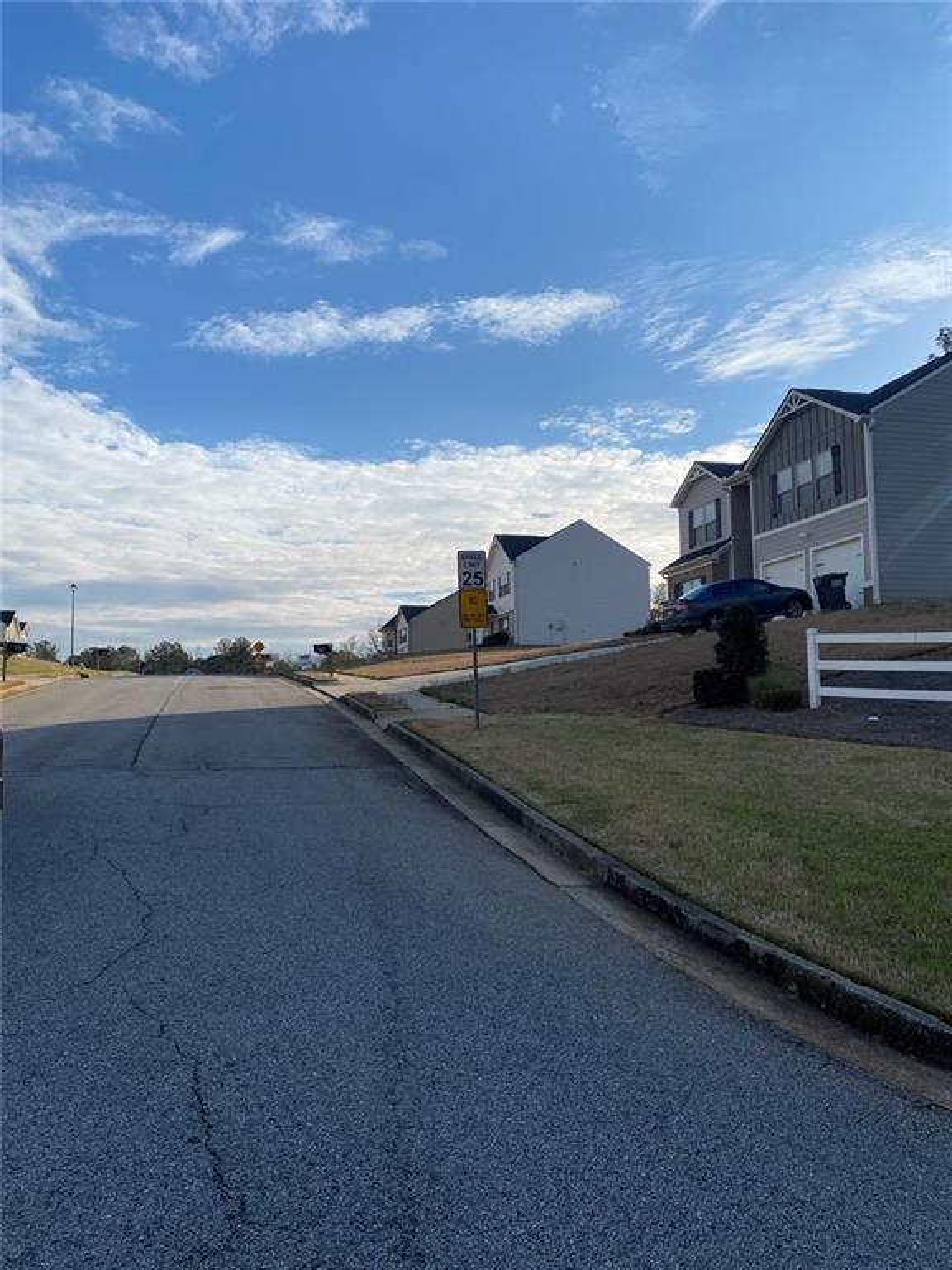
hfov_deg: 53.1
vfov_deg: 67.3
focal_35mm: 26
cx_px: 476
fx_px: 953
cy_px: 635
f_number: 1.8
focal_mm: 4.25
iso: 32
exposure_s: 1/4444
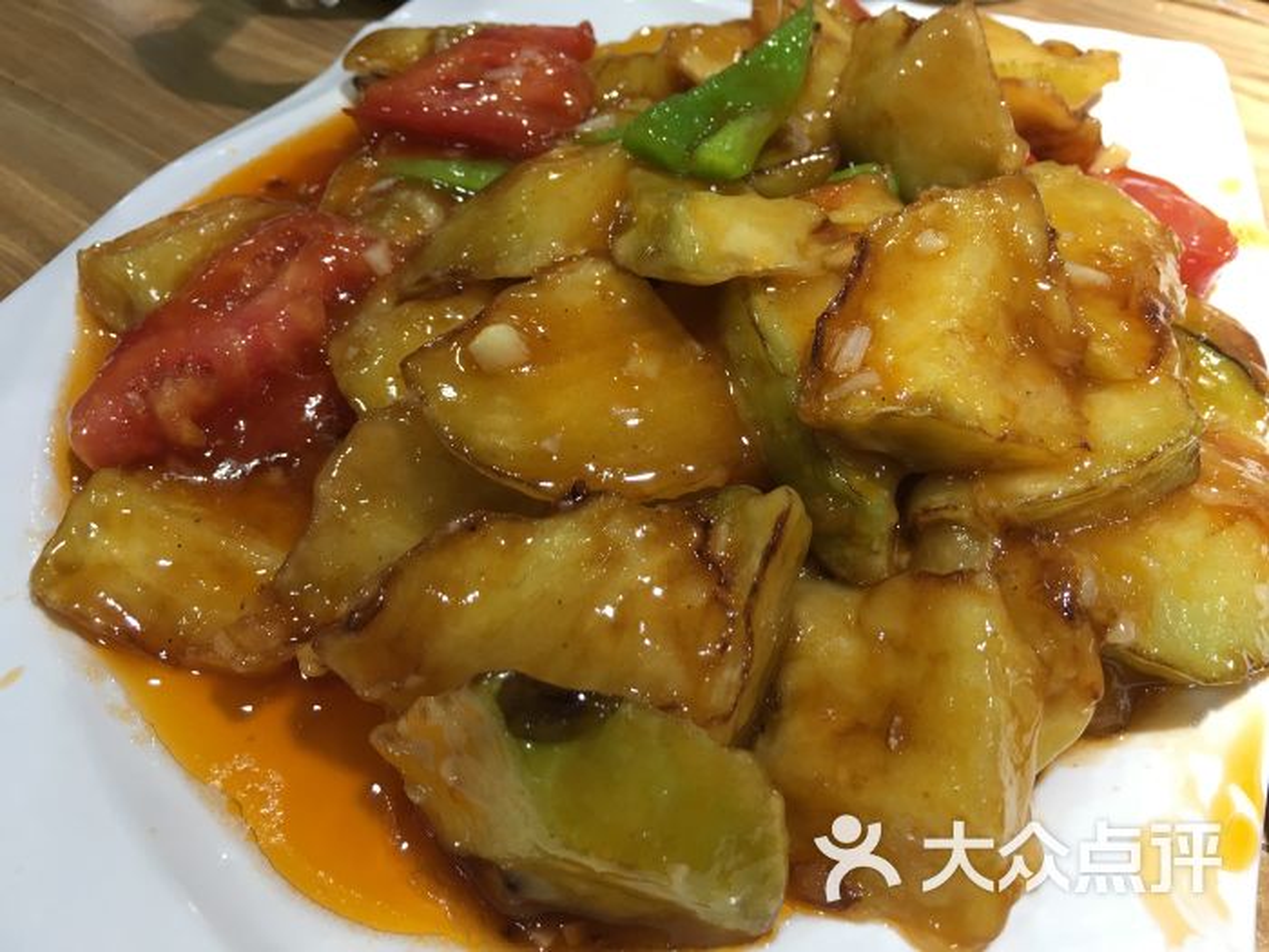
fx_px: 1063
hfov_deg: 61.7
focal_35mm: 29
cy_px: 476
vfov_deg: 48.2
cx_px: 634
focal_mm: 4.15
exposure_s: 1/17
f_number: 2.2
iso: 32
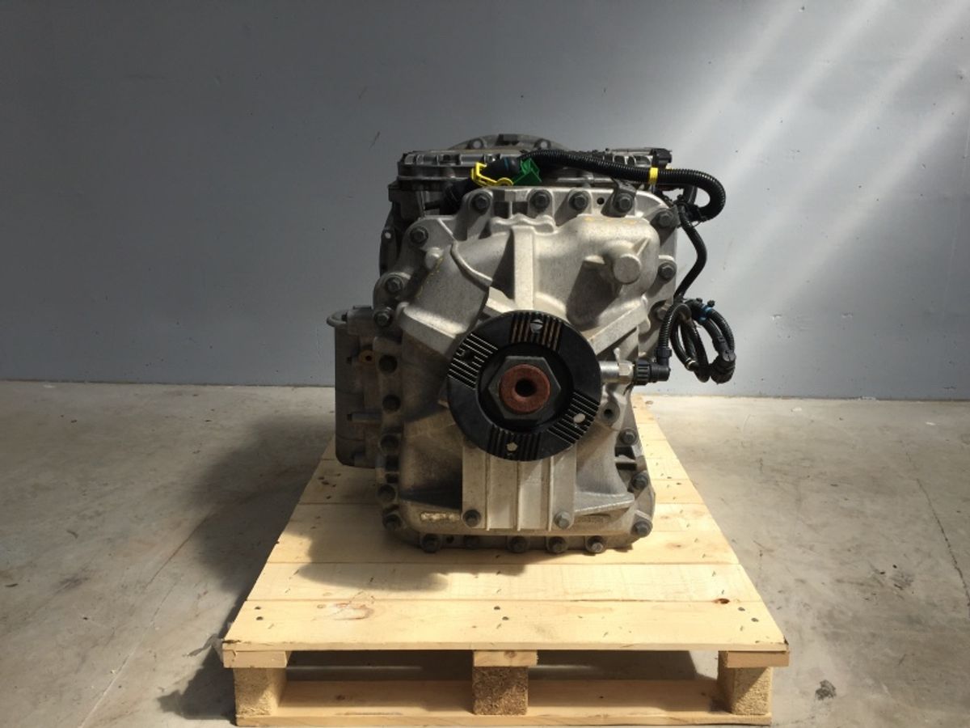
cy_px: 364
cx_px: 485
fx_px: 813
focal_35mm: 29
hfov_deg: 61.7
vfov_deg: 48.2
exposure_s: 1/964
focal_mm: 4.15
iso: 32
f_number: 2.2
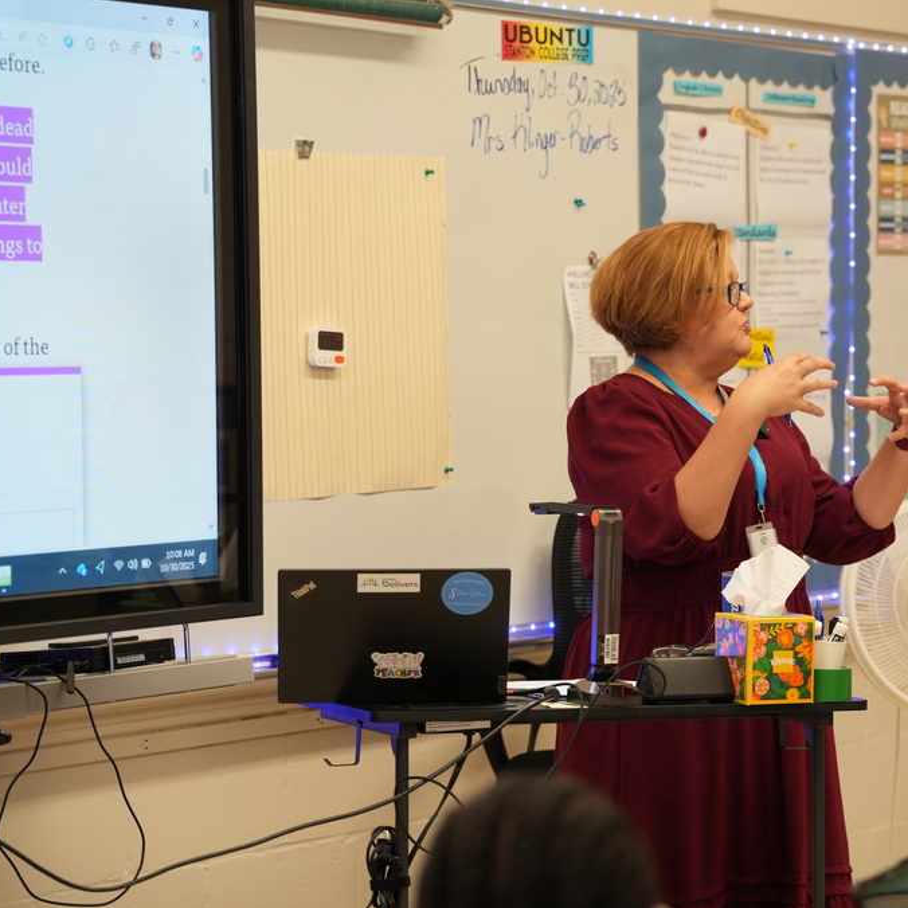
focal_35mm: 122
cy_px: 457
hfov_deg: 14.2
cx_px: 653
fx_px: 3625
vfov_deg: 14.3
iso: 1250
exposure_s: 1/160
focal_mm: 94.9
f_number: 4
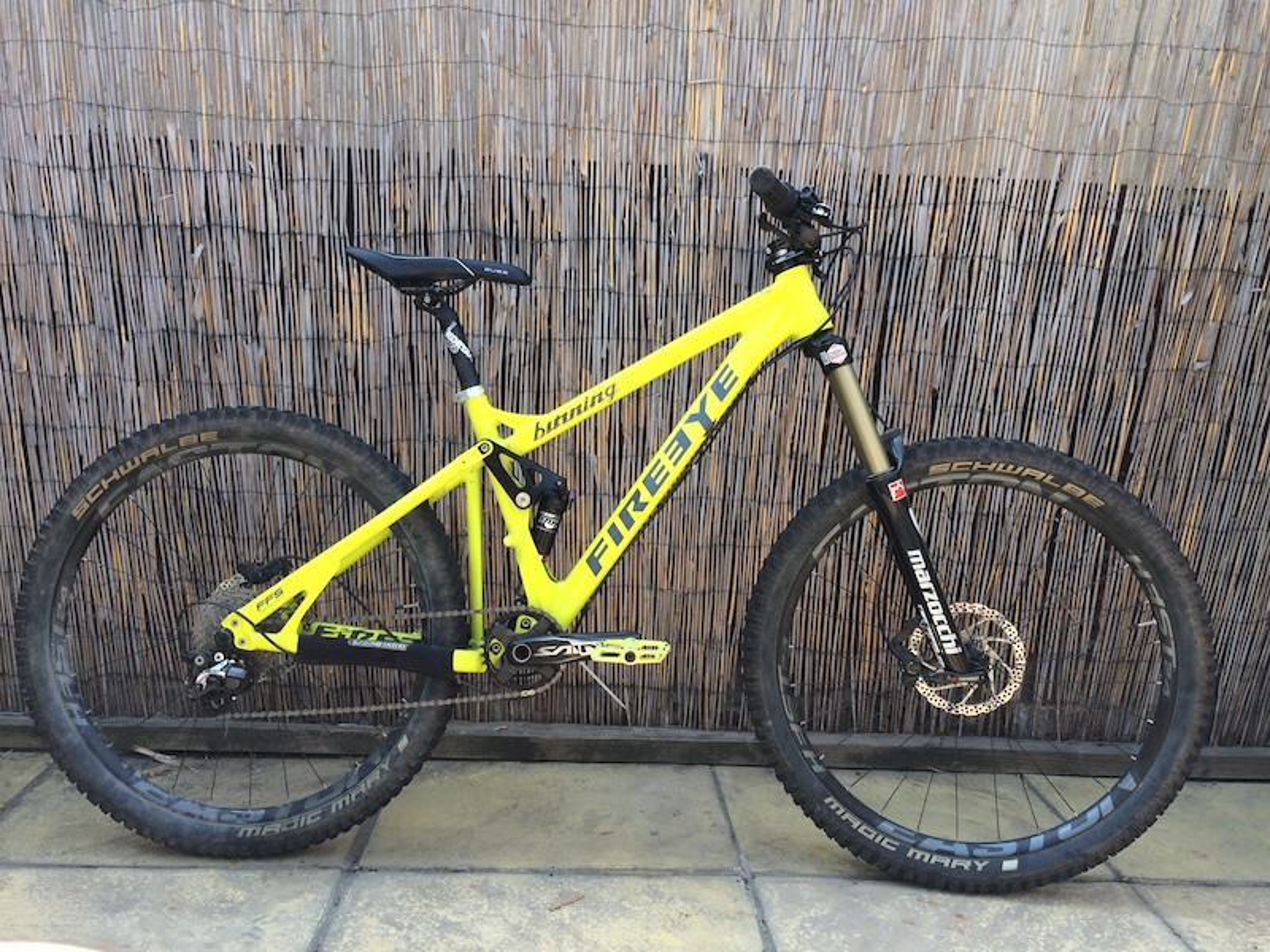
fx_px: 1064
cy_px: 476
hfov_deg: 61.7
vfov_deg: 48.2
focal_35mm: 29
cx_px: 635
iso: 32
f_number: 2.2
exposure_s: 1/419
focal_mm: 4.15
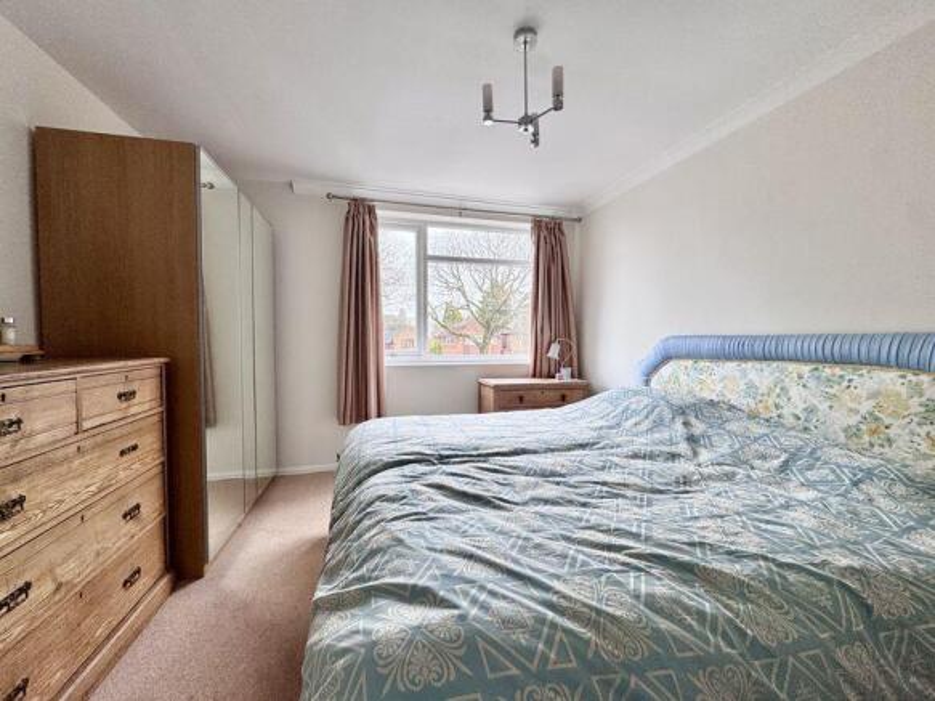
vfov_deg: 85.7
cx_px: 468
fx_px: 378
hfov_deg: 102.1
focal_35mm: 14
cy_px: 350
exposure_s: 1/99
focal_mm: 2.22
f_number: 2.2
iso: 100
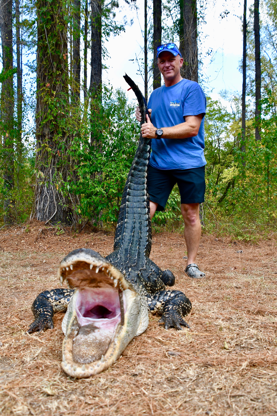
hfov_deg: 40.0
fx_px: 381
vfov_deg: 57.2
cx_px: 138
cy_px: 208
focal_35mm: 33
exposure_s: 1/250
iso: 220
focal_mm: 22
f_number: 5.6
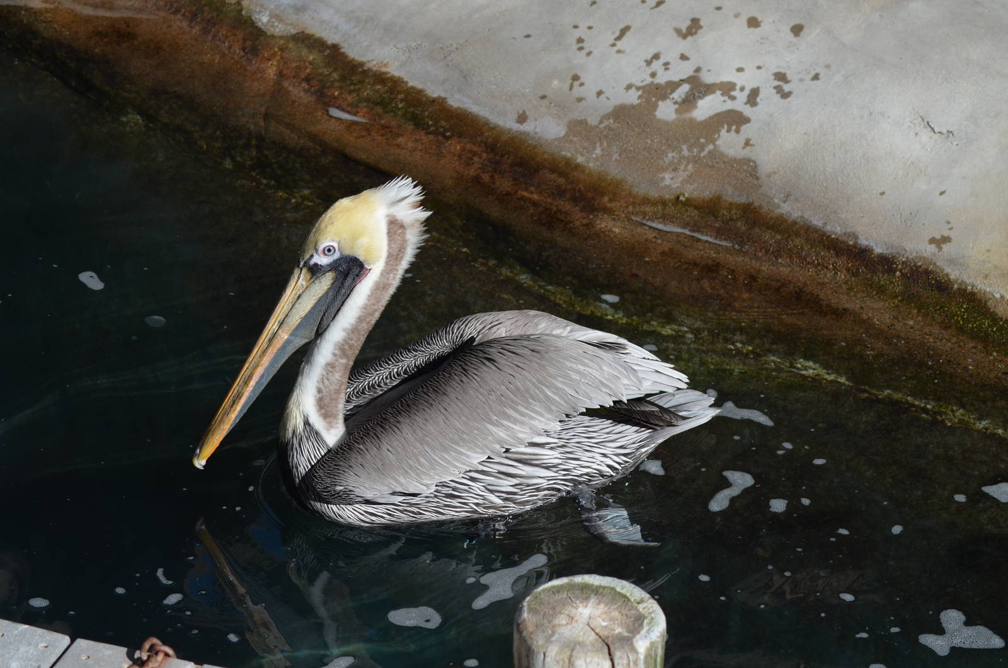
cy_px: 334
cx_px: 504
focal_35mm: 105
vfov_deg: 13.0
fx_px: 2934
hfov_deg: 19.5
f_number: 7.1
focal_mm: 70
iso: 200
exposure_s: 1/800
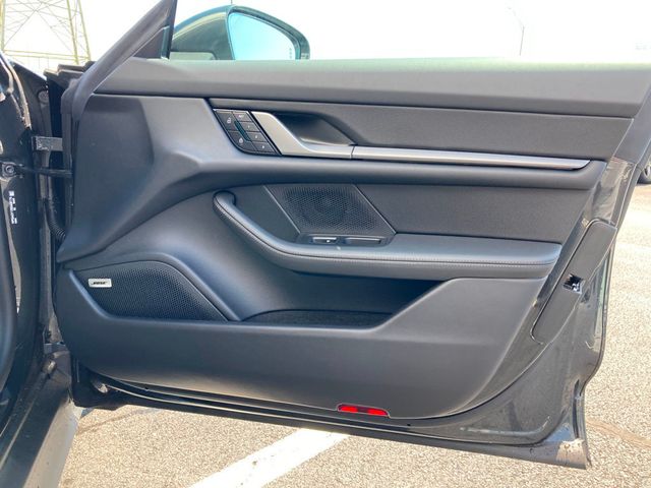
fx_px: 527
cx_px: 326
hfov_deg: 63.4
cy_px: 244
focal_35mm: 28
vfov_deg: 49.7
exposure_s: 1/121
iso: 32
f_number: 1.8
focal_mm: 3.99
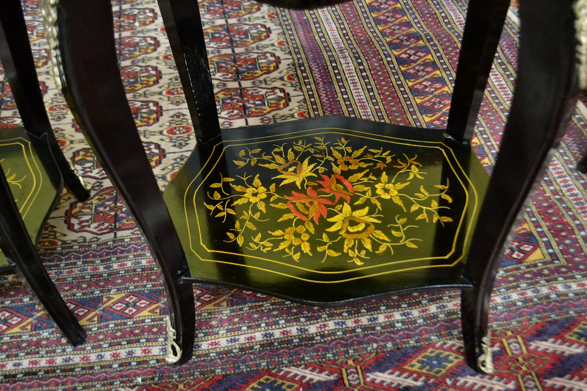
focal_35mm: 39
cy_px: 196
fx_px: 636
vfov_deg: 34.2
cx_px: 294
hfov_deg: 49.6
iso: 3200
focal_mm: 26
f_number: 4.2
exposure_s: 1/60
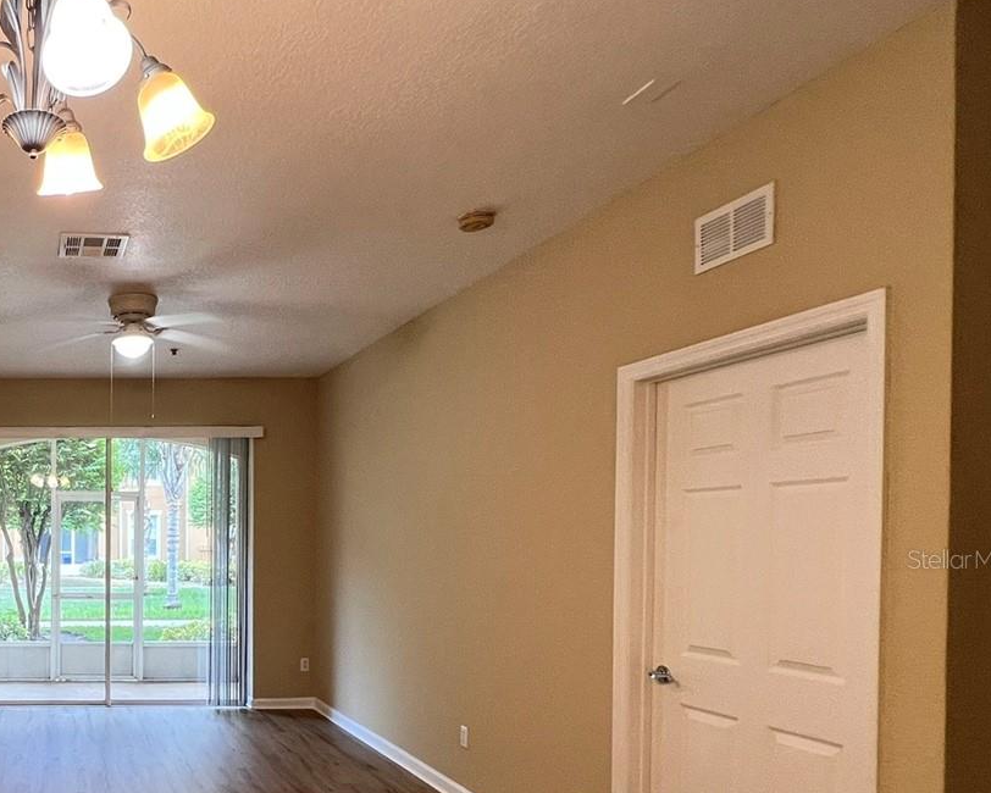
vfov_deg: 55.0
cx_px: 46
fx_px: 733
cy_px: 559
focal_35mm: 25
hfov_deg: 55.8
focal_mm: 1.57
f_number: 1.8
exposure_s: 1/60
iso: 160
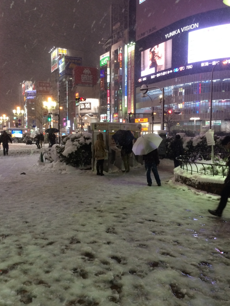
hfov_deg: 45.4
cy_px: 153
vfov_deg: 58.4
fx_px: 275
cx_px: 115
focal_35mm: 31
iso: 125
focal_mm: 4.12
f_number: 2.2
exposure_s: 1/30
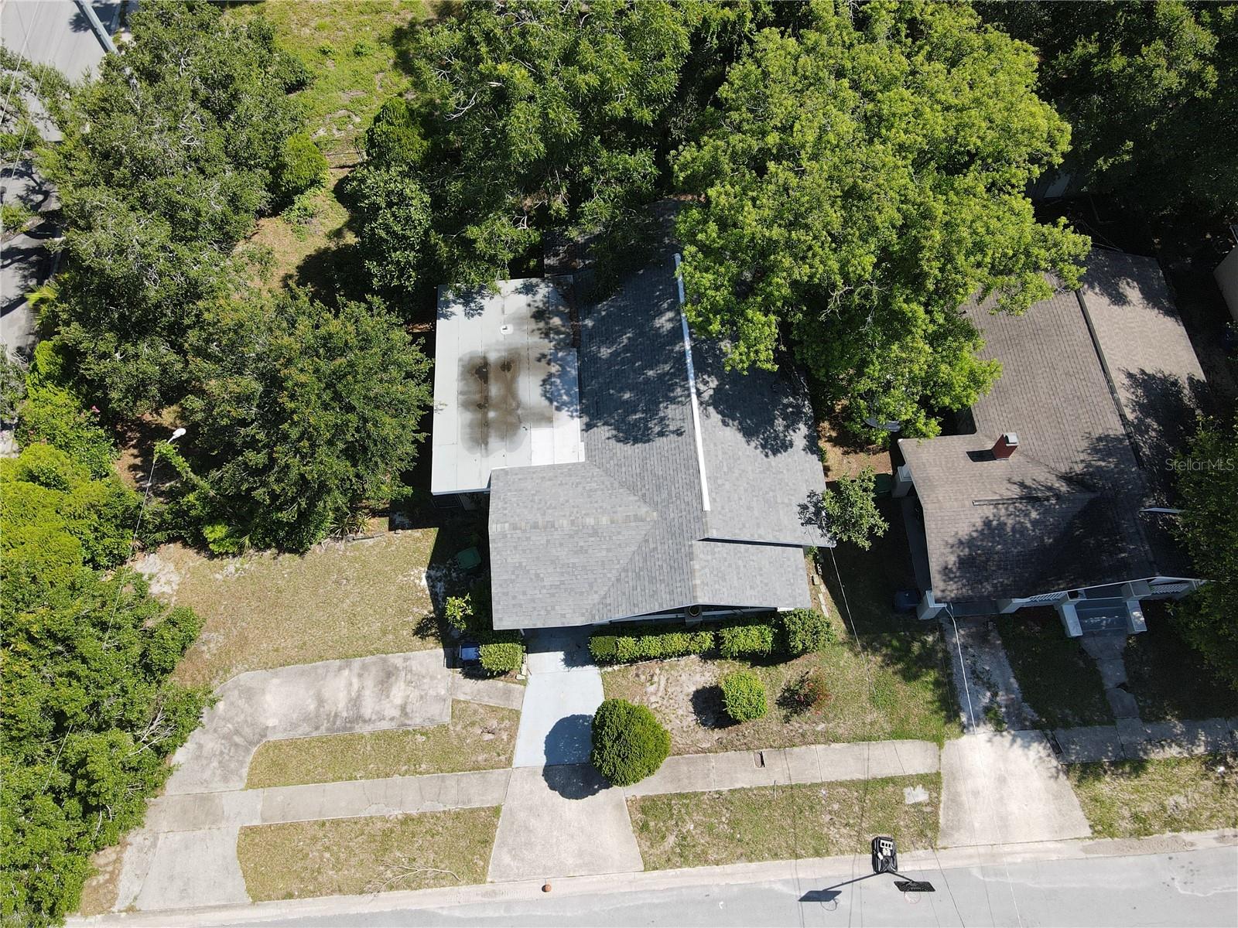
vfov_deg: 56.8
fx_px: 858
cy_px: 464
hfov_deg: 71.6
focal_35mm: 24
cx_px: 619
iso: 100
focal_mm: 4.5
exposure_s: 1/400
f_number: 2.8
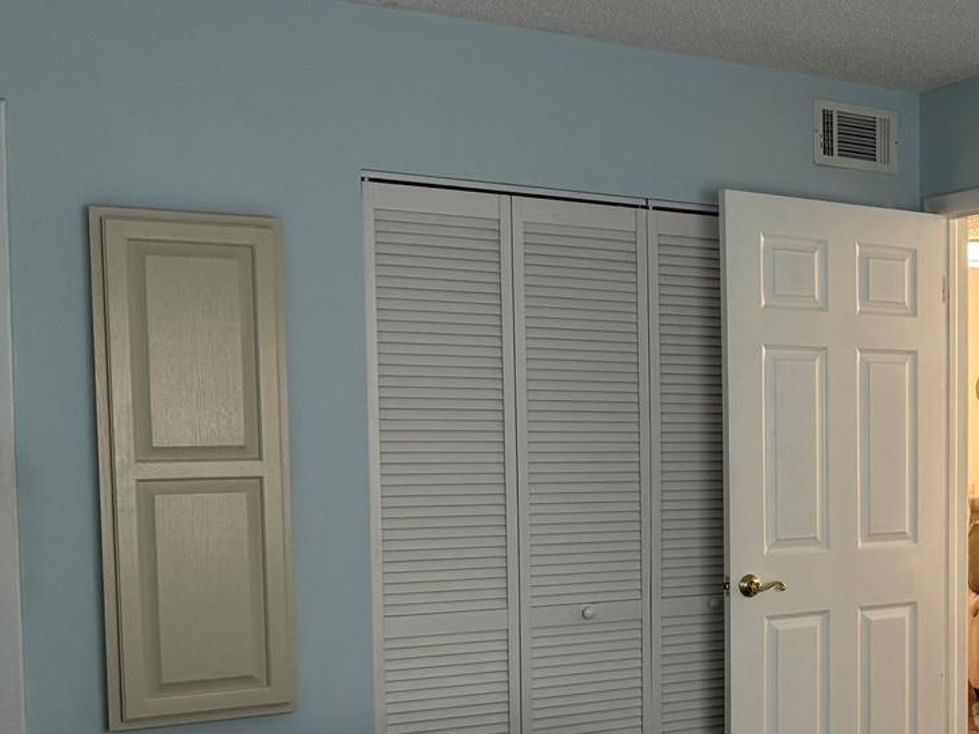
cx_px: 1047
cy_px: 495
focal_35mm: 53
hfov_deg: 32.4
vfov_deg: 27.3
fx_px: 1498
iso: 160
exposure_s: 1/60
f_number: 1.78
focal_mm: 6.76
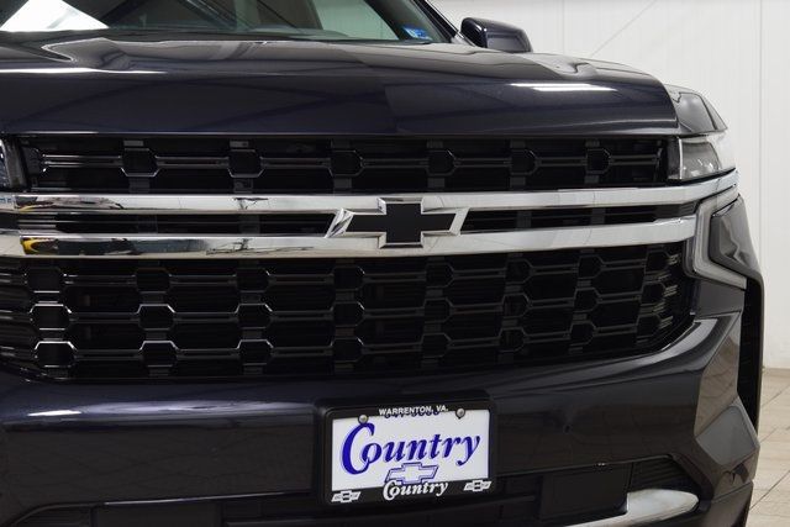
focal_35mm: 75
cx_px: 395
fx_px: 1646
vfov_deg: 18.2
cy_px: 264
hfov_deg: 27.0
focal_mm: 50
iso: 560
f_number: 6.3
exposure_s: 1/15
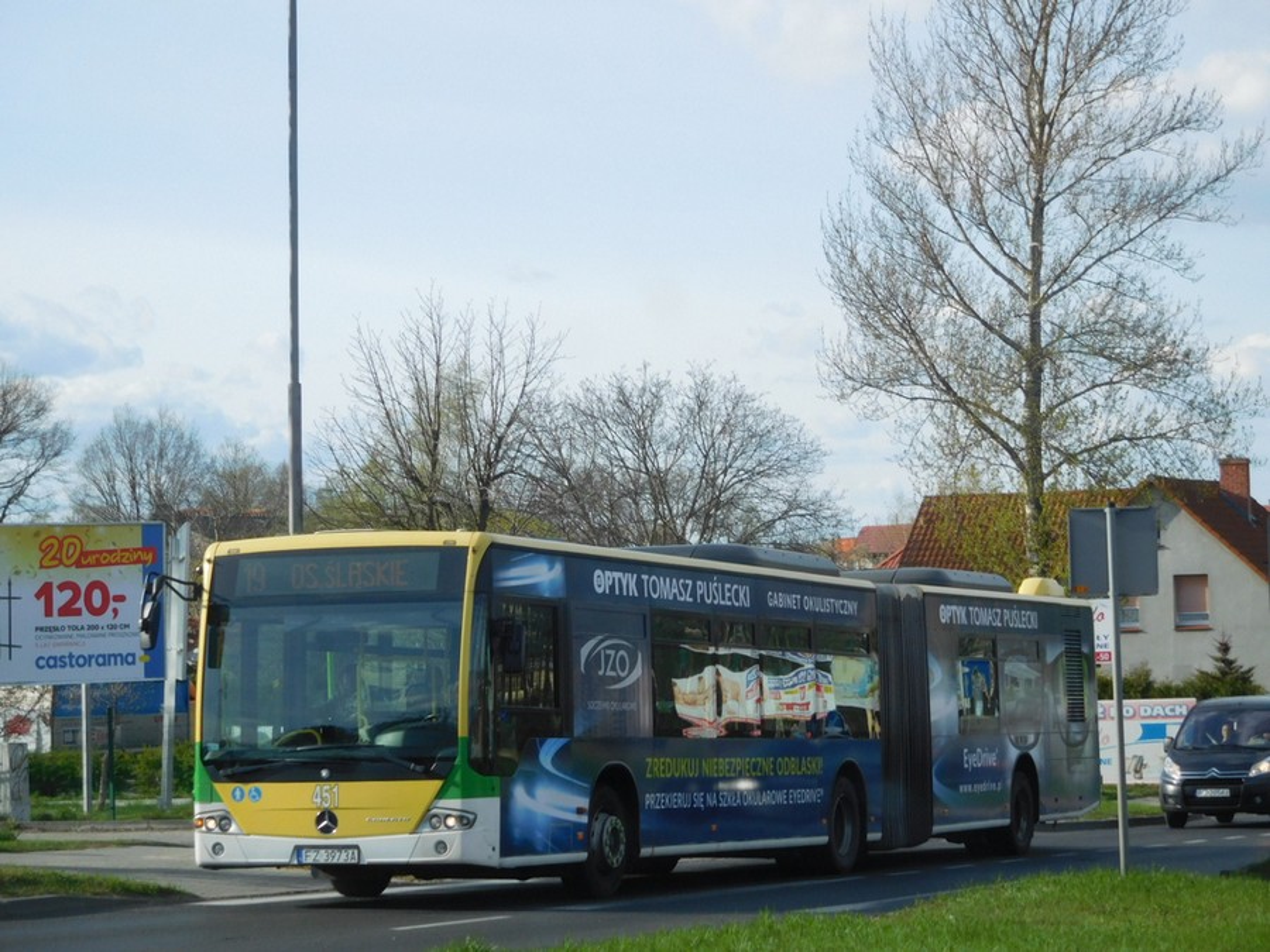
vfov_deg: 14.8
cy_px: 476
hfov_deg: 19.6
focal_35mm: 100
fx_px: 3669
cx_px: 635
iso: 125
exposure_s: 1/400
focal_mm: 17.8
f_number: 4.8
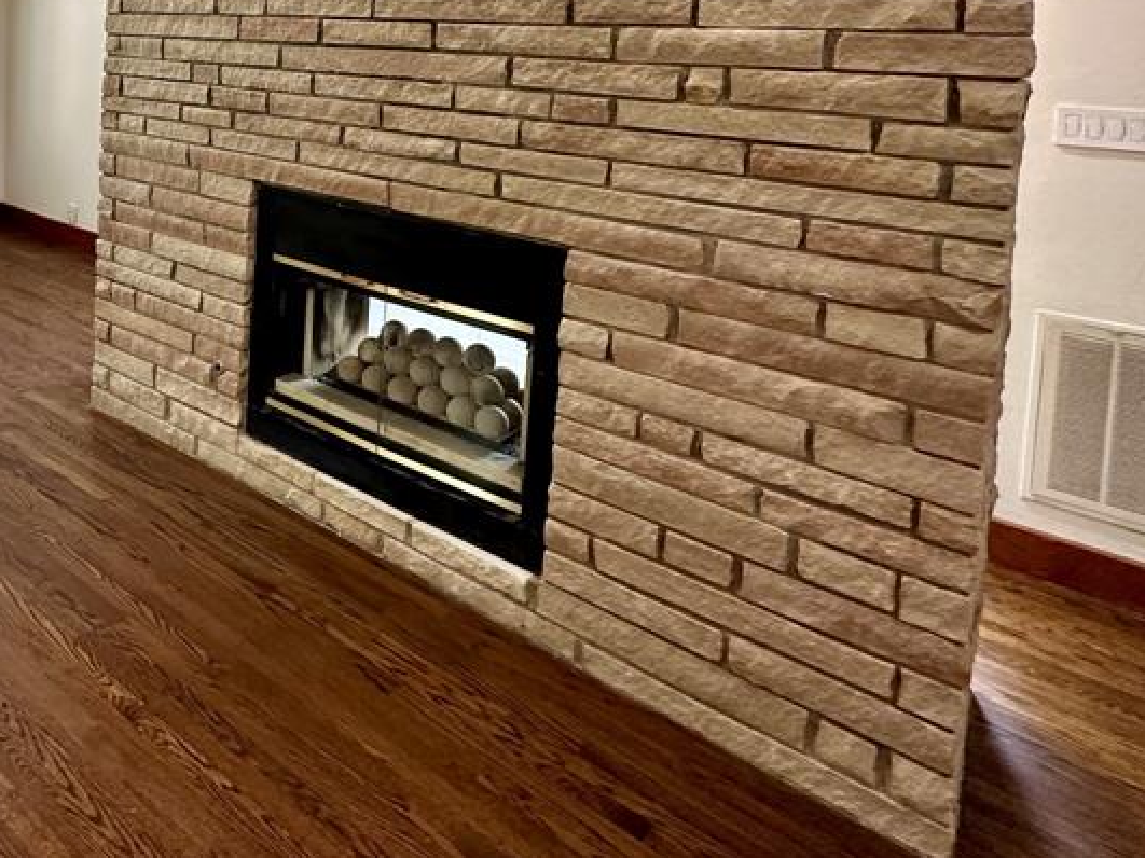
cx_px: 185
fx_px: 893
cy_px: 75
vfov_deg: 46.1
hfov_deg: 58.8
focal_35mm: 27
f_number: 2.2
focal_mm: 2.22
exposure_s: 1/60
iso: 400
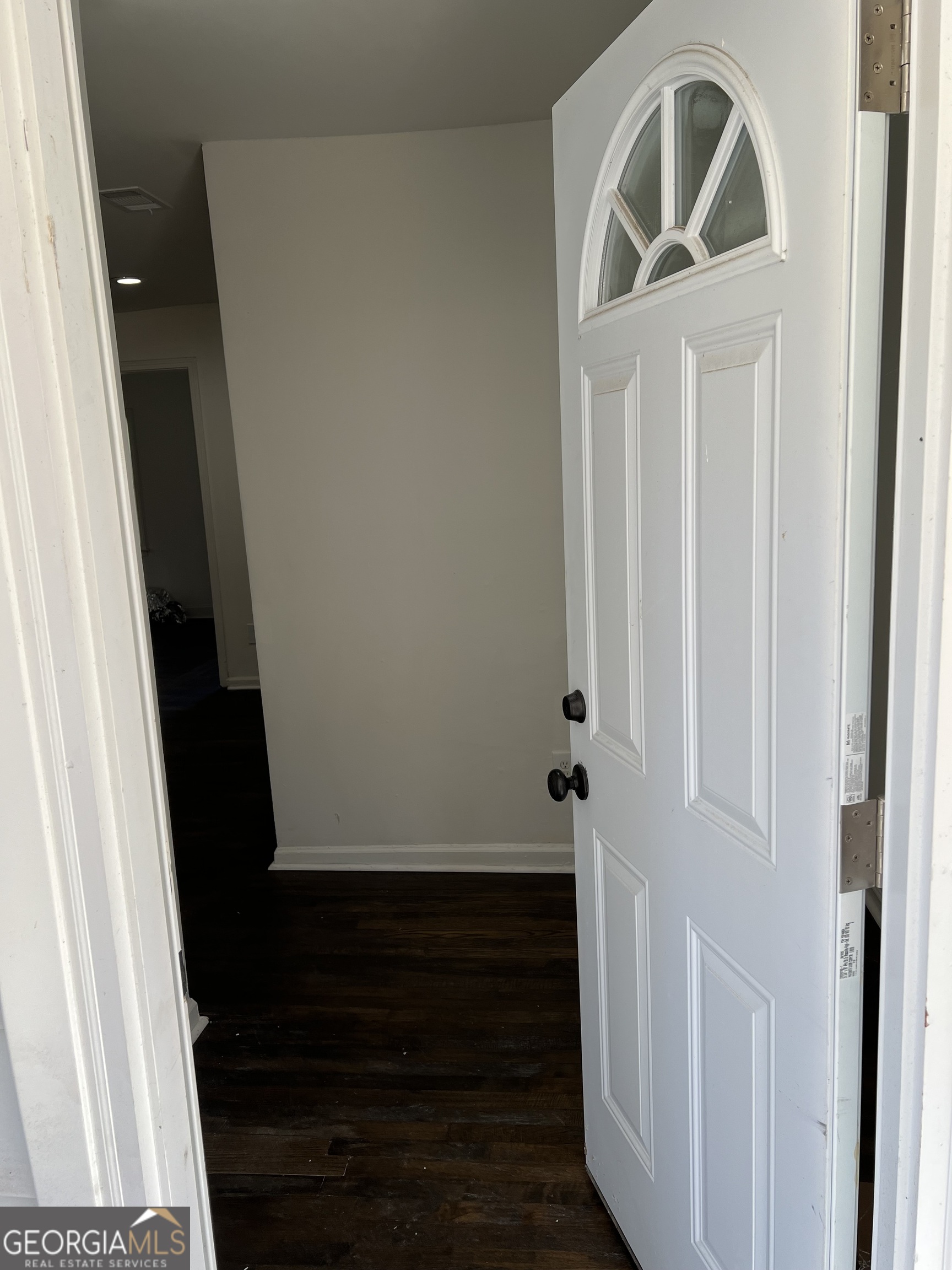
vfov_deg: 67.3
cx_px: 476
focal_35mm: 26
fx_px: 953
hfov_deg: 53.1
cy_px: 635
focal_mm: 5.7
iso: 40
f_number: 1.5
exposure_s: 1/249
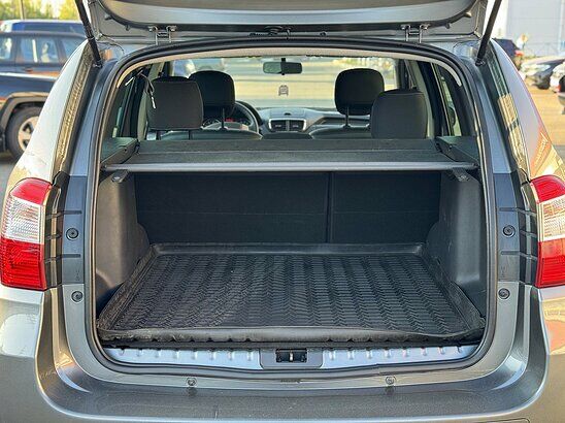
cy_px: 212
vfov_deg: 30.2
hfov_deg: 39.7
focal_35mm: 48
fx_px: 783
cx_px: 282
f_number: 1.78
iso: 100
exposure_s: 1/121
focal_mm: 6.76
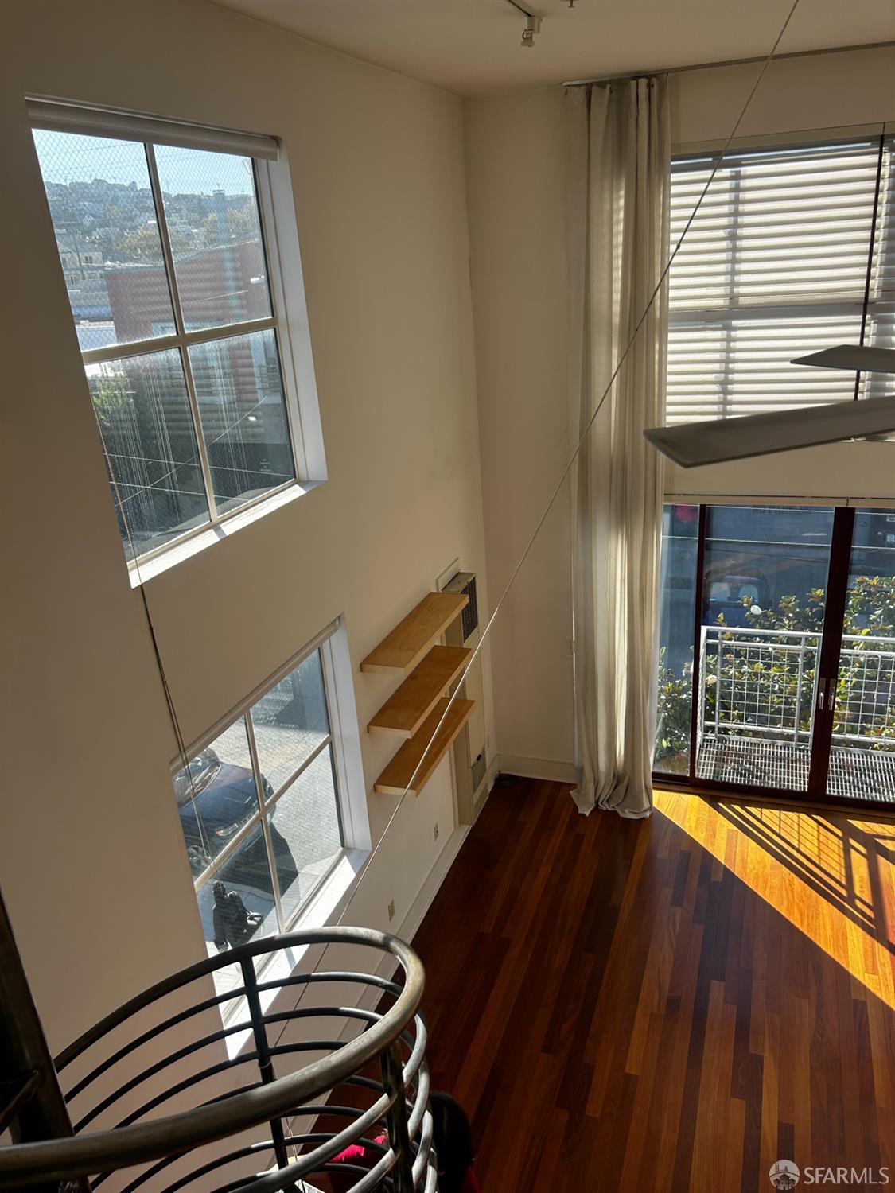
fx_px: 896
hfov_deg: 53.1
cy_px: 596
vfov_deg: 67.3
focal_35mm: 26
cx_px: 448
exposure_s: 1/1266
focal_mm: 5.7
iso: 50
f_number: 1.5
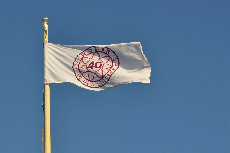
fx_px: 479
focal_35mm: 75
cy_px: 76
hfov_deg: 27.0
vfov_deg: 18.1
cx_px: 115
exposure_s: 1/320
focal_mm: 50
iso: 200
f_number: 9
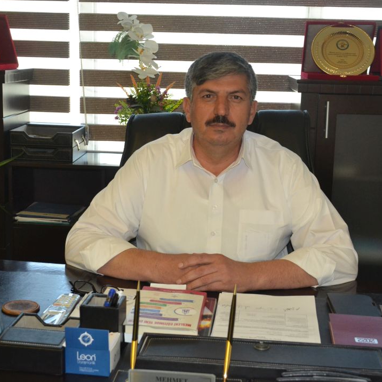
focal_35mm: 60
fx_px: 745
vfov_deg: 28.8
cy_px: 191
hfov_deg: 28.8
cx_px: 188
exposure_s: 1/60
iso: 1600
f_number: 4
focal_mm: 31
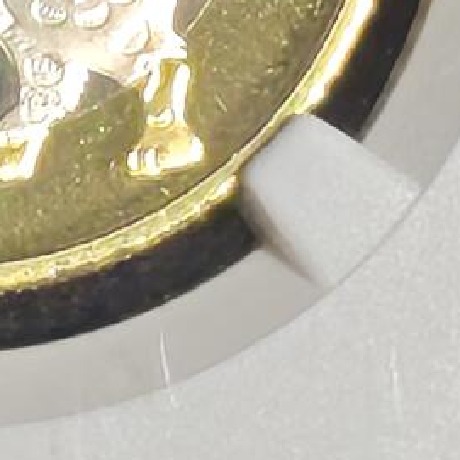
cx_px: -107
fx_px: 10584
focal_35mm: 704
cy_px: -720
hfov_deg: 2.5
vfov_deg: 2.5
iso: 50
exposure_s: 1/926
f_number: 1.5
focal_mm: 4.94
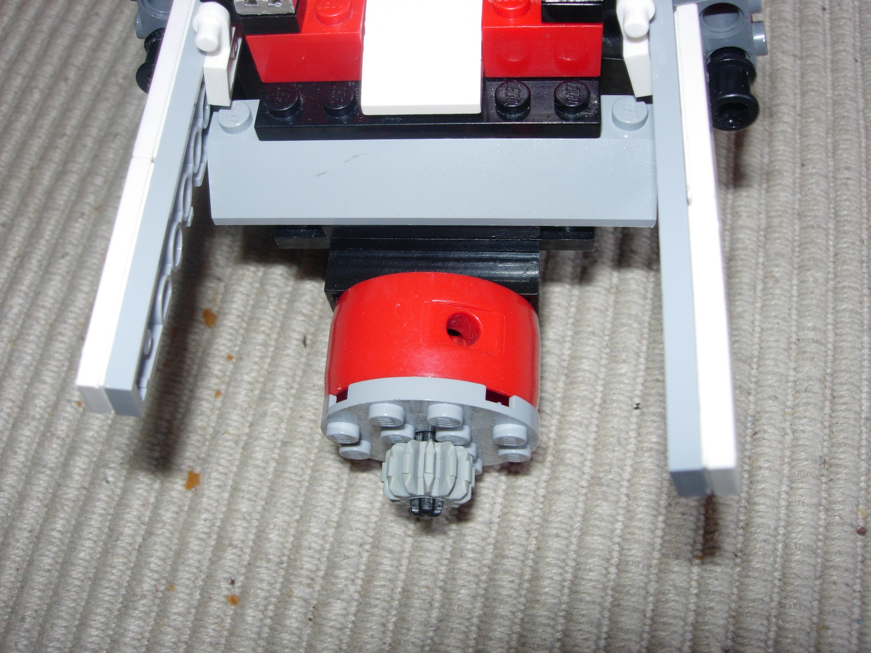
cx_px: 436
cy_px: 326
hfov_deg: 49.0
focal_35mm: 38
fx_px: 956
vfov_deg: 37.7
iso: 79
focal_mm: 7.8
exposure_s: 1/32
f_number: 4.8
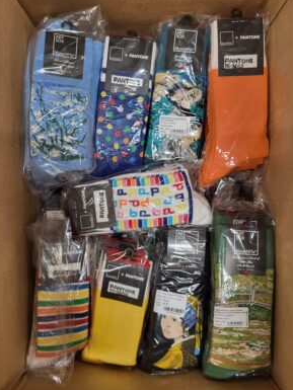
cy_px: 198
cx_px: 147
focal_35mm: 27
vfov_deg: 65.3
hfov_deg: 51.4
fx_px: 305
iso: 160
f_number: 1.8
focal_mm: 5.4
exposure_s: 1/50
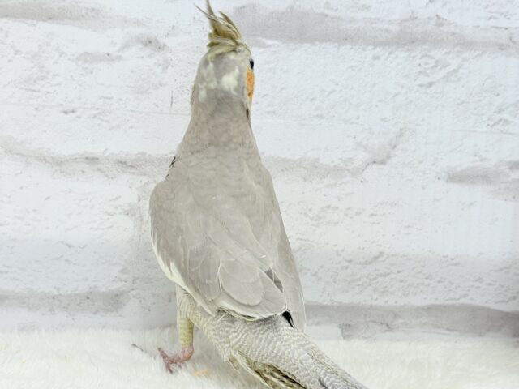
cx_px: 260
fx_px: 780
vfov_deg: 28.0
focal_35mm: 52
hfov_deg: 36.8
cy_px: 194
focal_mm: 5.96
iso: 40
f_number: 1.6
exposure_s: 1/50
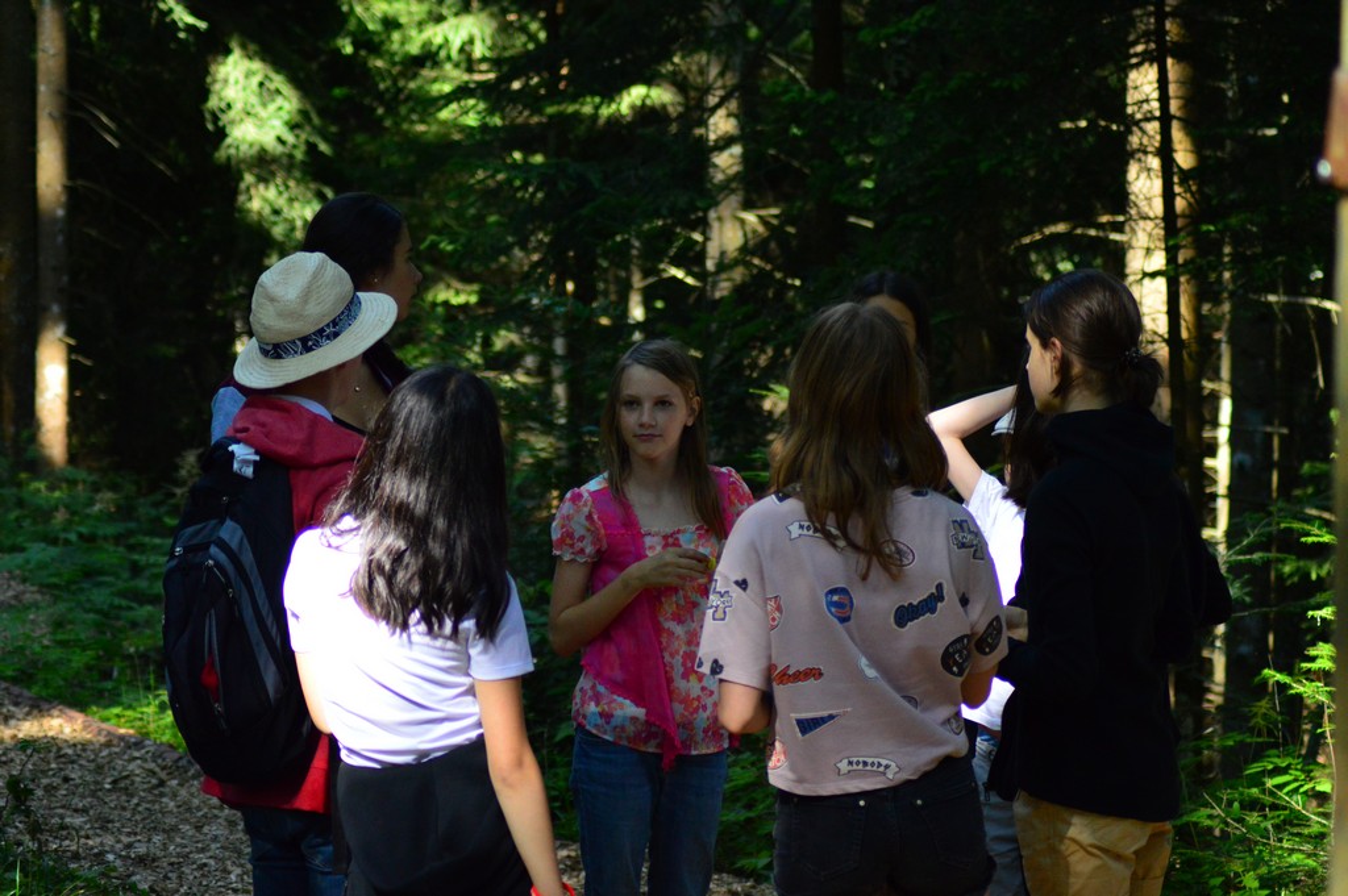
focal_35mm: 105
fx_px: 3928
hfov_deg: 19.5
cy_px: 448
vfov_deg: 13.0
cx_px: 674
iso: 1600
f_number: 4
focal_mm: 70
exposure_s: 1/640
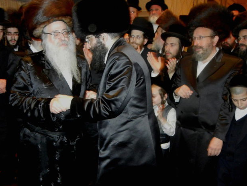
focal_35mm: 39
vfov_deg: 36.7
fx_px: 278
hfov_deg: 47.7
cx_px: 108
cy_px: 111
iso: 800
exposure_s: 1/30
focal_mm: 5.4
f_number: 3.5
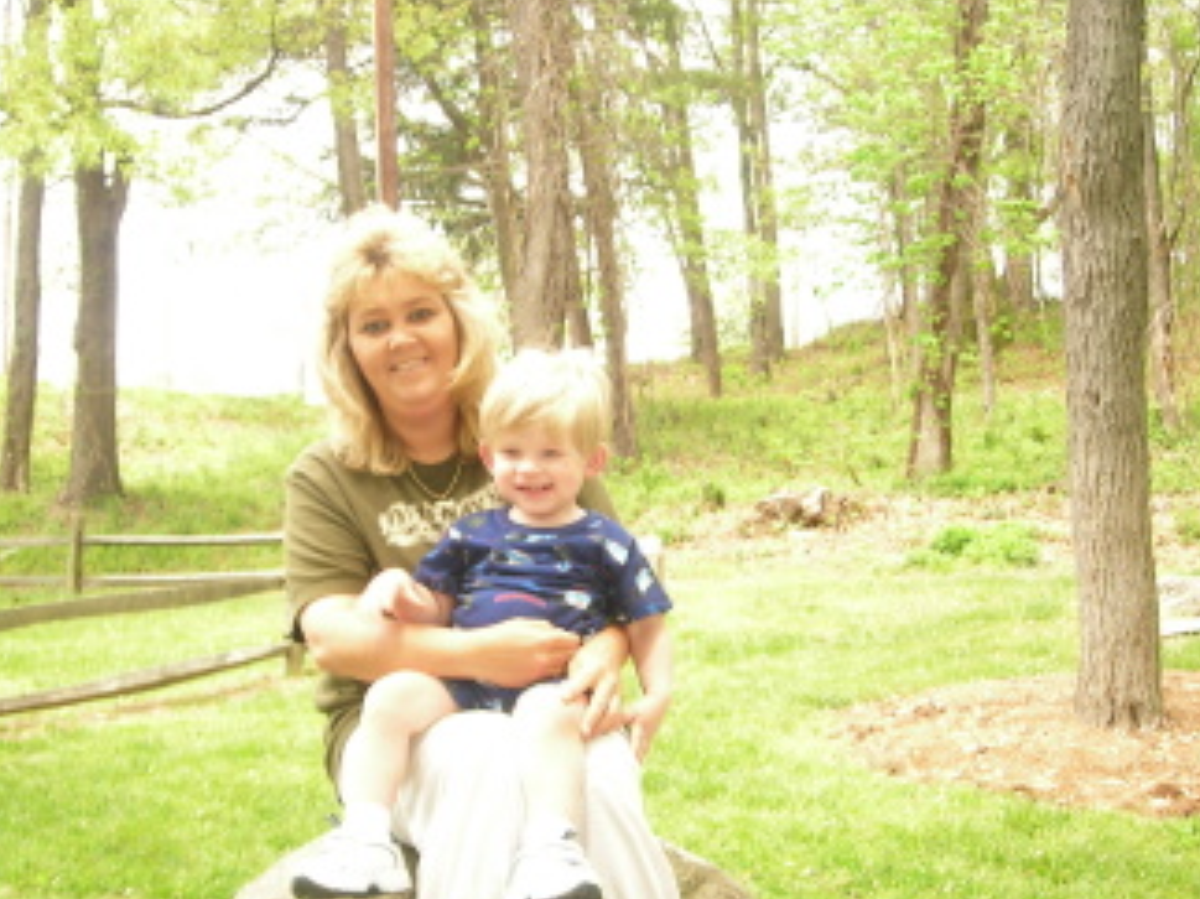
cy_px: 507
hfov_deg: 36.1
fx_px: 1837
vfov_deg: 27.5
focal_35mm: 53
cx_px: 535
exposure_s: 1/54.1
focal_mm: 6.3
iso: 50
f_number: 3.2
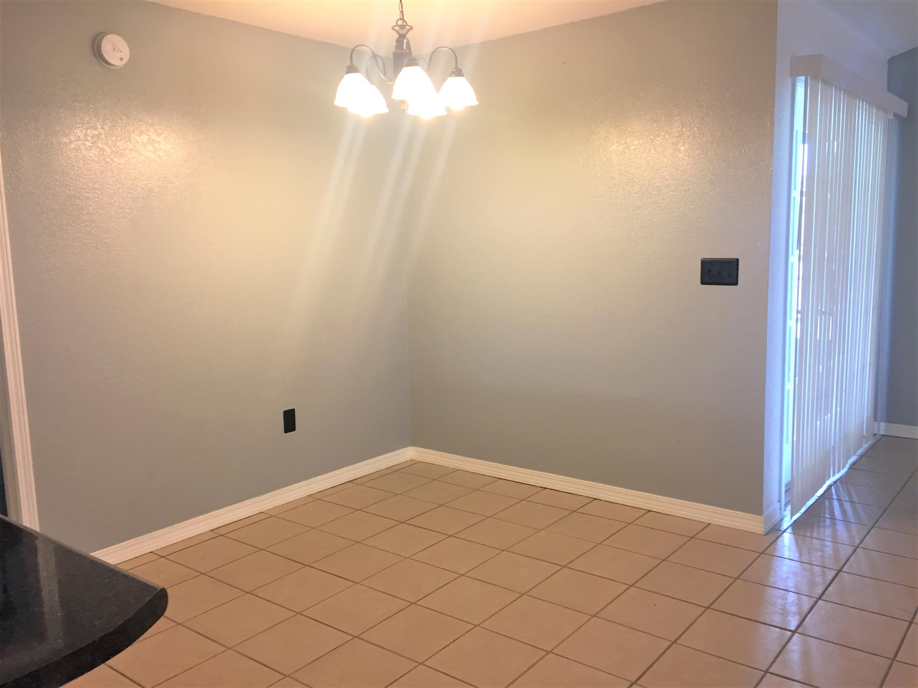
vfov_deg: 48.2
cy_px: 344
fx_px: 769
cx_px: 459
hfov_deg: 61.7
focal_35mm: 29
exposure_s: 1/30
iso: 100
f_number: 2.2
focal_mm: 4.15
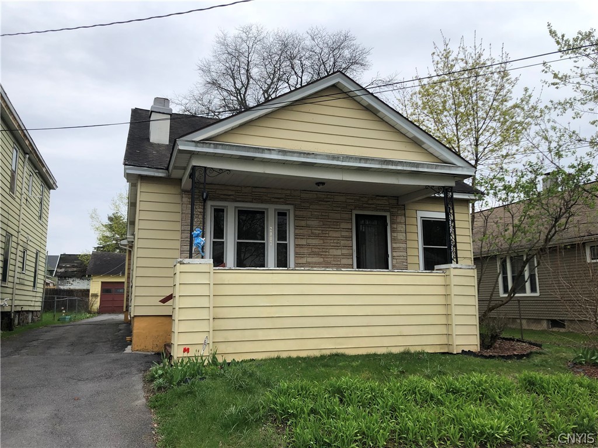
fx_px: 484
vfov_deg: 49.7
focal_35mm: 28
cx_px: 299
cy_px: 224
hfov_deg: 63.4
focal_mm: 4
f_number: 1.8
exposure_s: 1/838
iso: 20
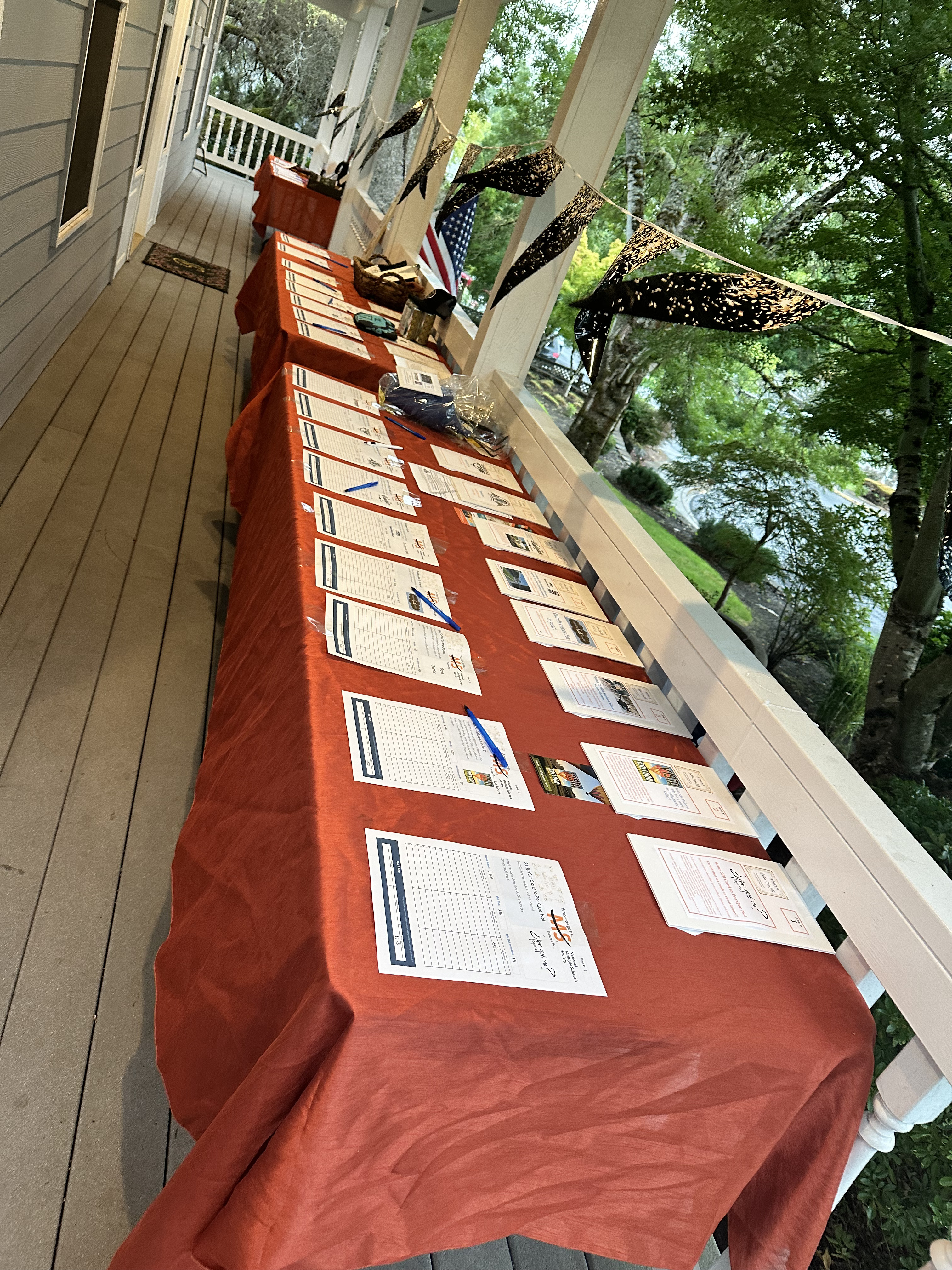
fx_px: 880
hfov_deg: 56.8
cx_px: 476
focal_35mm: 24
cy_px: 635
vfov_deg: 71.6
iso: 250
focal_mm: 6.86
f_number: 1.78
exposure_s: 1/60
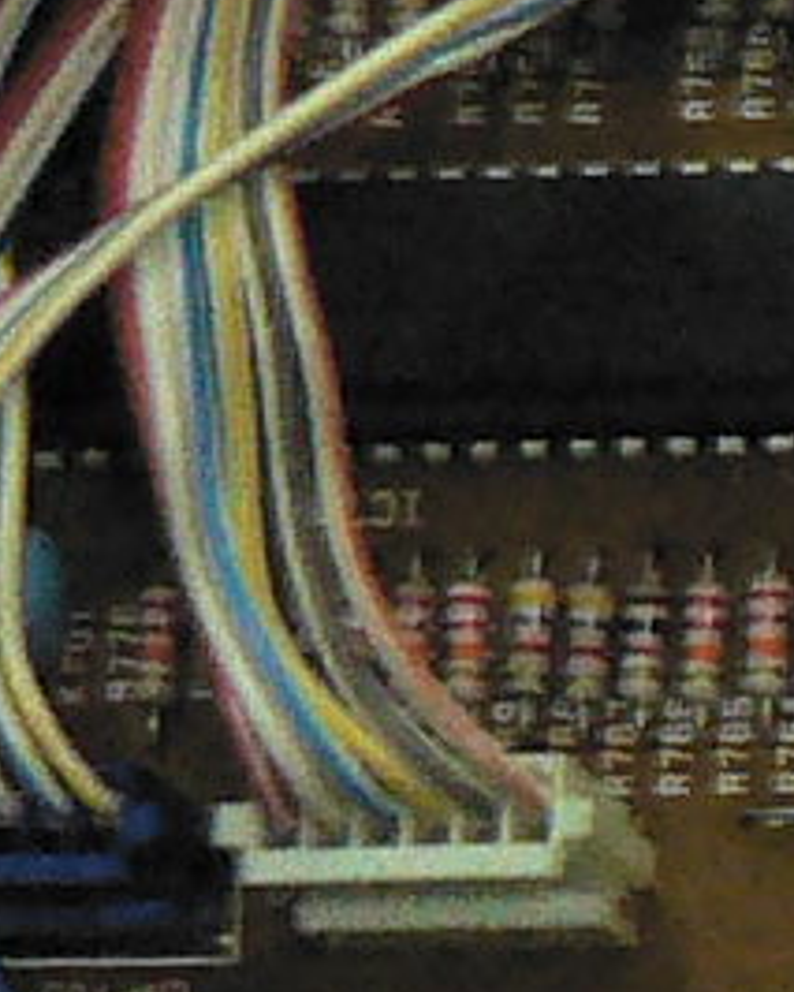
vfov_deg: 5.7
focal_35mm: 338
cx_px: 3370
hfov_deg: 4.2
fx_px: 9923
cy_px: 418
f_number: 2.8
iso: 400
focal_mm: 6
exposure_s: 1/60
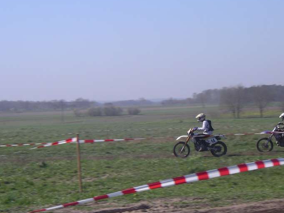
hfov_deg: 12.9
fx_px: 1255
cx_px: 128
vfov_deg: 9.7
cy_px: 104
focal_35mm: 153
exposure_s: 1/125
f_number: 9.6
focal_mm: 16
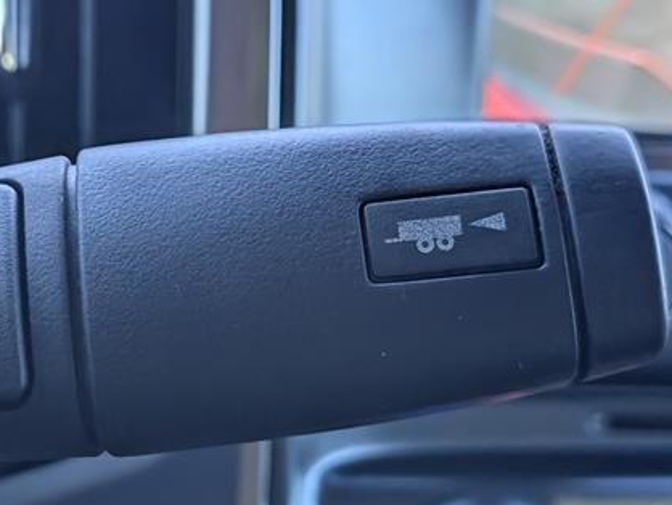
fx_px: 1457
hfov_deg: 25.8
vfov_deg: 19.7
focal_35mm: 75
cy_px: 257
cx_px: 225
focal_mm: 6.9
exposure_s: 1/385
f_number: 1.68
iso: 559
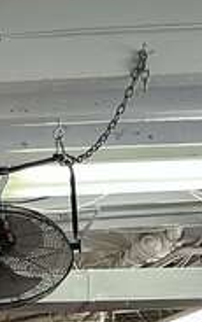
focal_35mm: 120
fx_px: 1057
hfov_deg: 10.3
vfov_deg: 16.7
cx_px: -158
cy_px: 371
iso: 80
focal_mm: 5.1
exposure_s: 1/60
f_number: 1.6
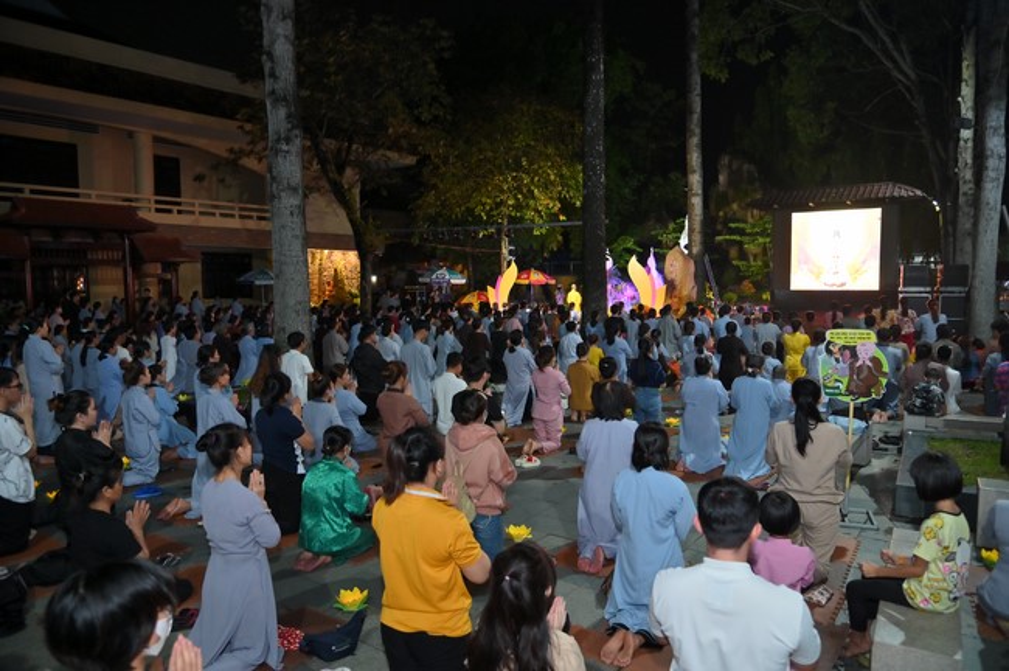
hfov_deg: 73.8
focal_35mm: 24
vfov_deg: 53.0
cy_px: 336
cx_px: 504
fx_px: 672
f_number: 4
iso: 1000
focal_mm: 24
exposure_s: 1/125
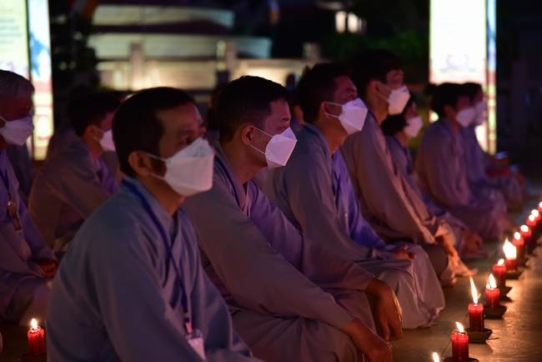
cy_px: 181
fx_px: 1807
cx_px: 271
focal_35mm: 120
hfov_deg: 17.1
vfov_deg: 11.4
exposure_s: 1/30
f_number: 4
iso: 2500
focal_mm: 120
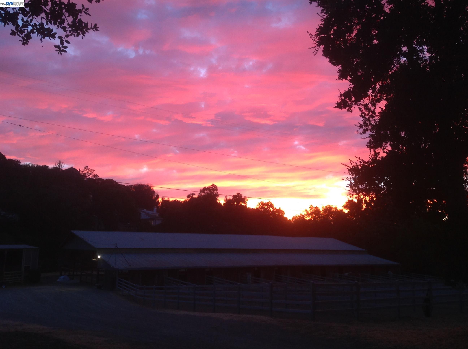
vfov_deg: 40.6
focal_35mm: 35
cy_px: 174
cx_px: 234
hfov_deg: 52.7
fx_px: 472
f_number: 2.4
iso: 64
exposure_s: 1/15
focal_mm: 4.28
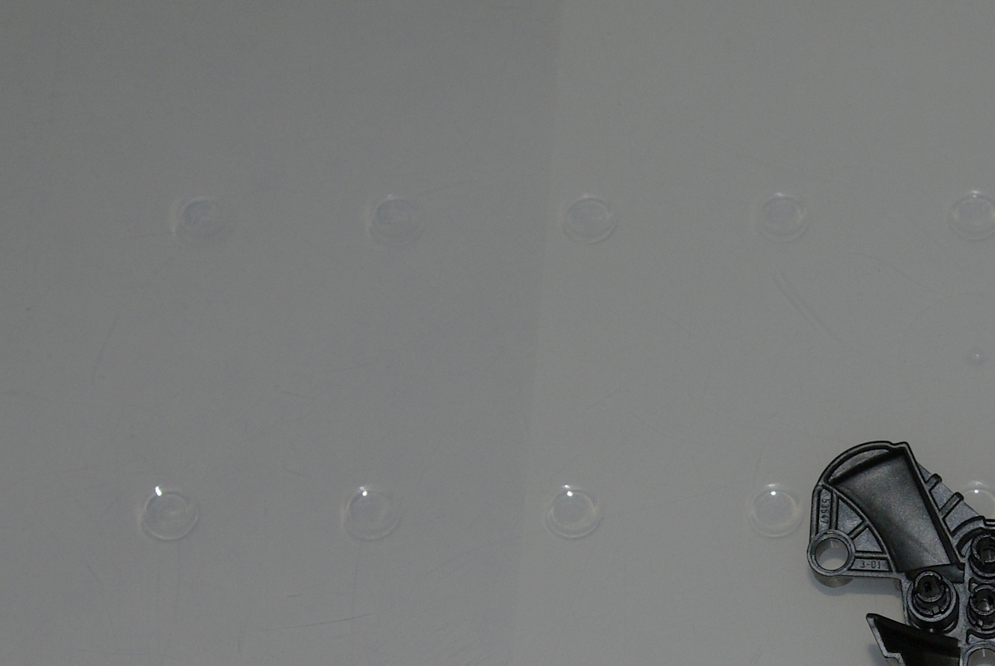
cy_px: 625
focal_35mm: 110
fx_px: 3049
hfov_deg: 18.1
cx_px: 992
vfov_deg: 12.4
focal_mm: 31
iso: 400
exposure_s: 1/45
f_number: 8
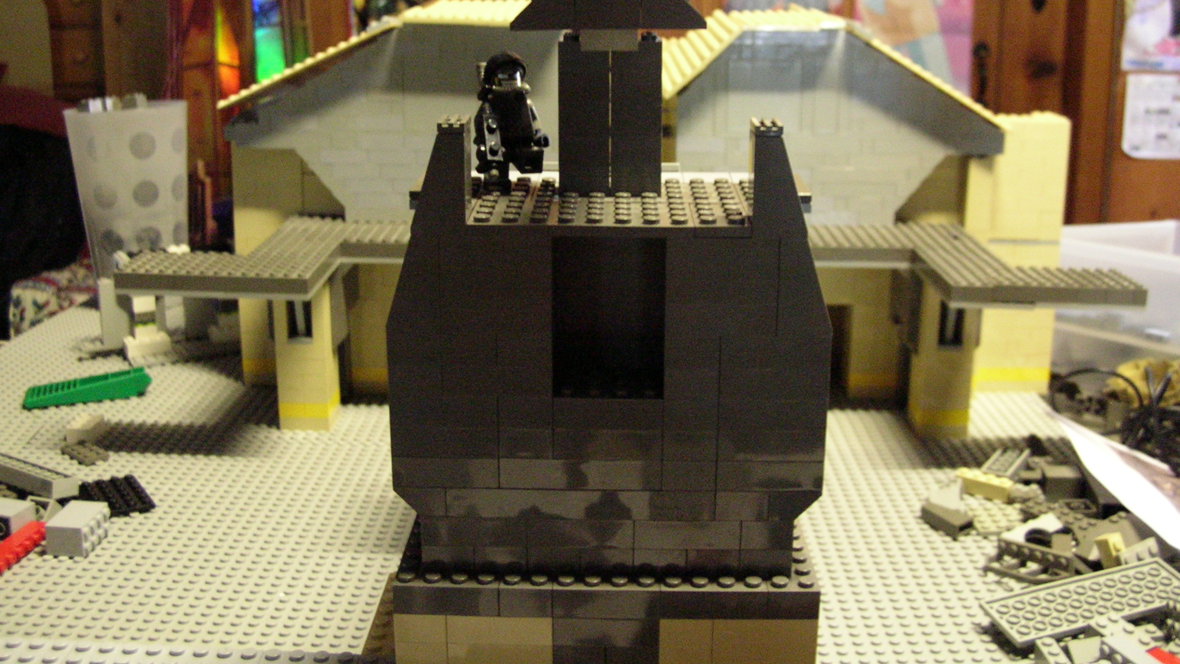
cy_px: 225
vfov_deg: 29.5
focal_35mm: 40
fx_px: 1252
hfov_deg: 50.5
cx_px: 599
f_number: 2.7
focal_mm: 6
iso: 300
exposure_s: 1/3.3
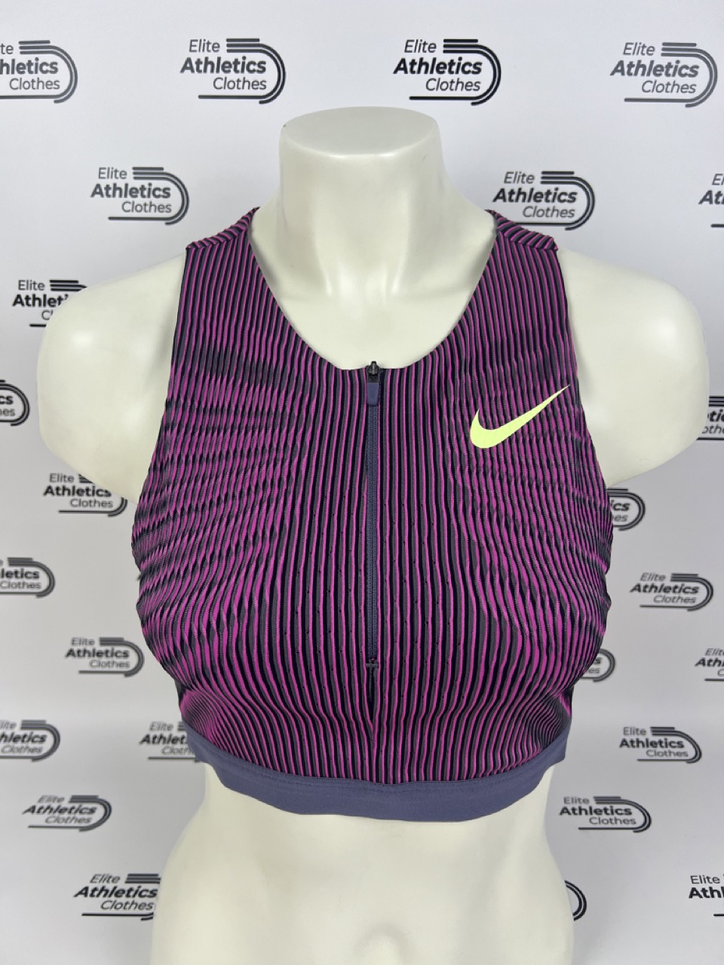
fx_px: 725
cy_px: 482
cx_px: 362
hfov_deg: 53.1
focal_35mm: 26
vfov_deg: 67.3
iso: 100
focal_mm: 5.7
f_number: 1.5
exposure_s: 1/100
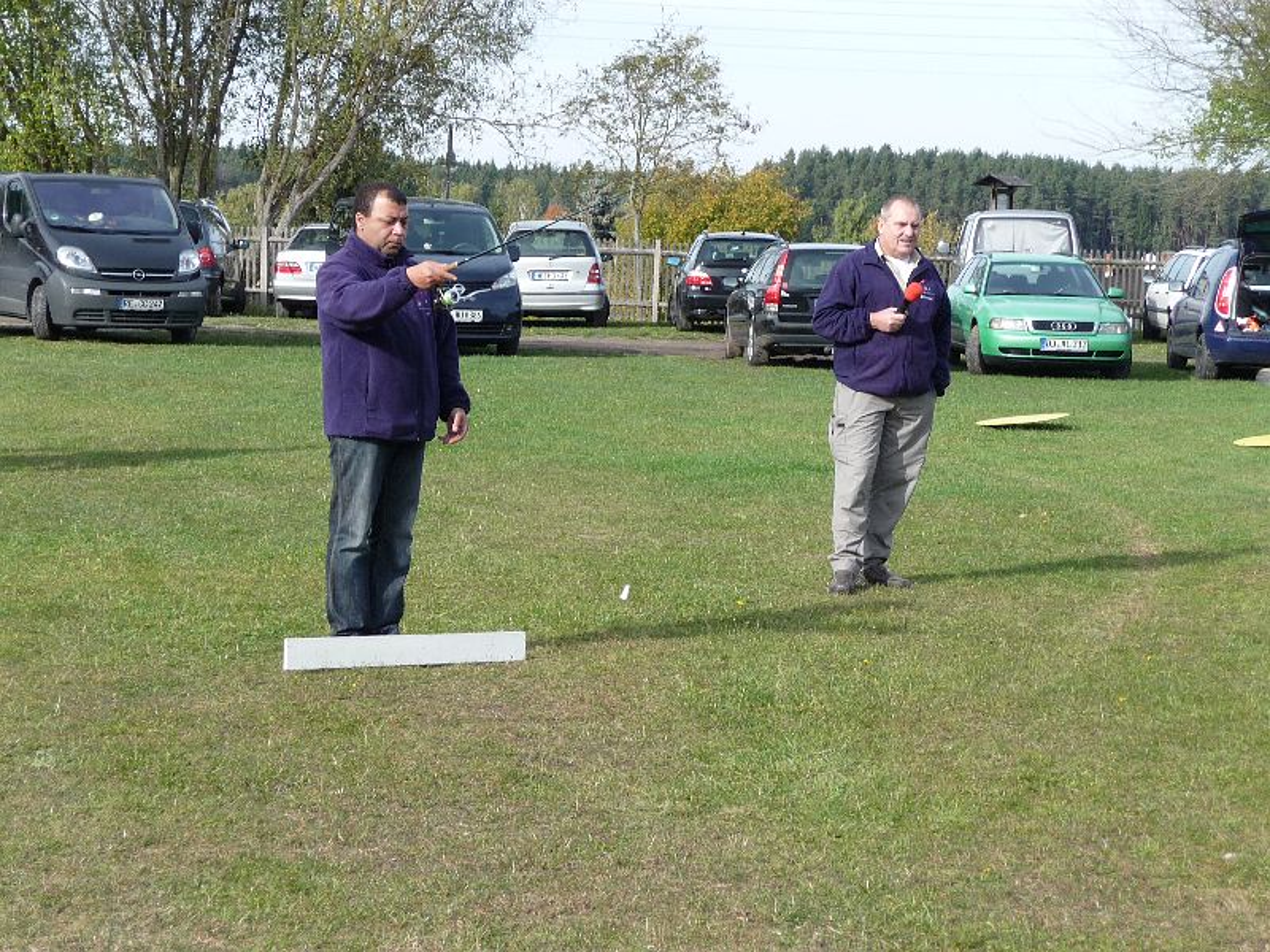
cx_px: 635
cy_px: 476
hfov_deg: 22.0
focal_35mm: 89
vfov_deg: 16.6
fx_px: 3265
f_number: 4.7
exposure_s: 1/250
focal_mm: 15.2
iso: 100
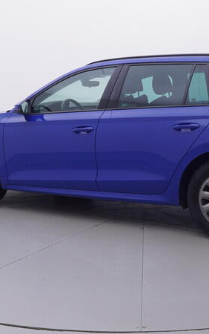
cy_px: 142
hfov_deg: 24.7
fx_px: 474
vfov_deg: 38.6
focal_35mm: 52
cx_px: 144
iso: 200
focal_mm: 15
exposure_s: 1/80
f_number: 5
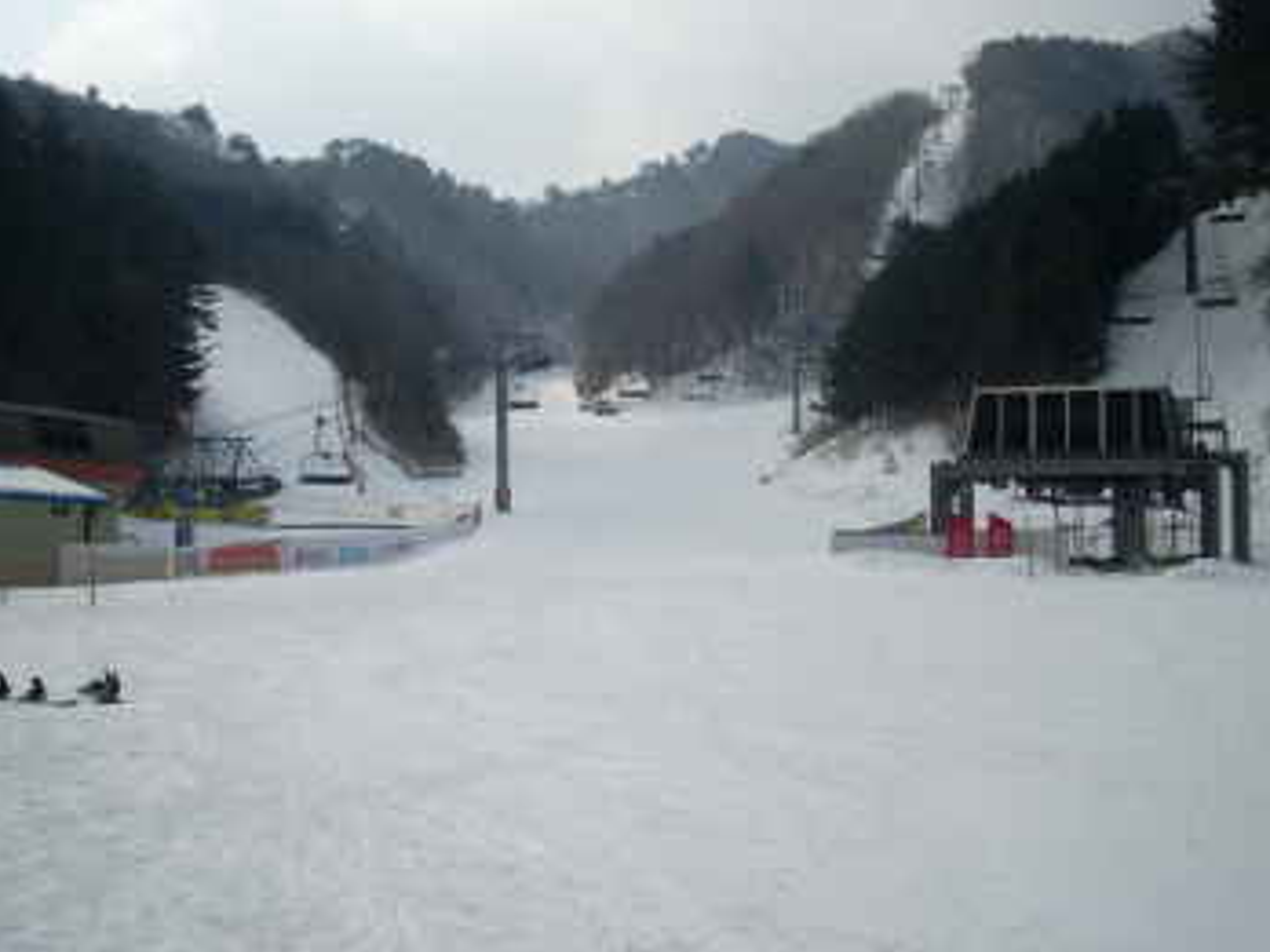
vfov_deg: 30.8
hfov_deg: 40.4
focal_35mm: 47
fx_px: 1724
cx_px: 657
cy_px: 407
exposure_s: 1/500
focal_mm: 6.3
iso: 80
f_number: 7.7
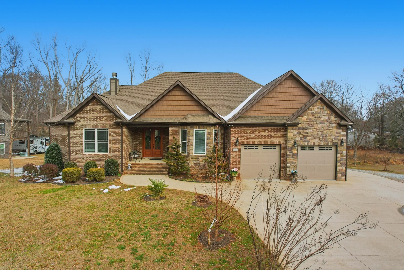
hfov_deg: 78.6
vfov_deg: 57.2
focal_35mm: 22
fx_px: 247
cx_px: 202
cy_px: 135
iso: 130
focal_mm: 8.4
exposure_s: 1/500
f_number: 2.8
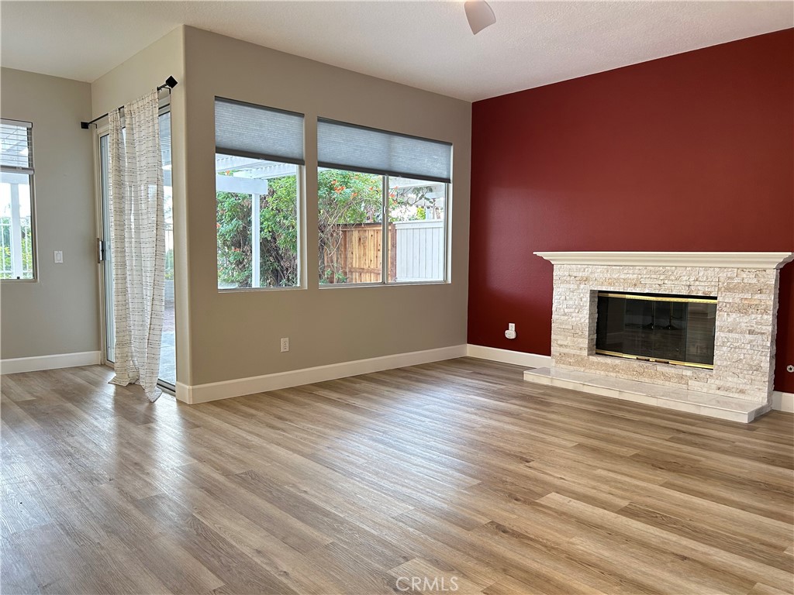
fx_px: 596
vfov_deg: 53.1
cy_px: 298
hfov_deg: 67.3
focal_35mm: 26
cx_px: 397
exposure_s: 1/60
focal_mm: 5.7
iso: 100
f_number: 1.5
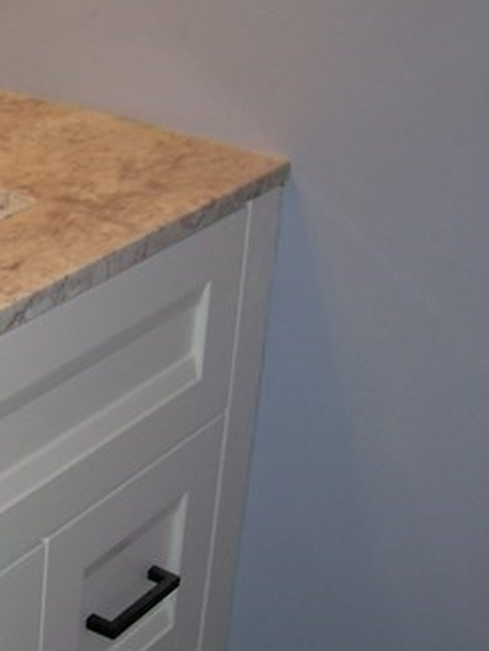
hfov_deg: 17.6
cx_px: -48
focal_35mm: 81
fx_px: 1524
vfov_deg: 24.0
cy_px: 408
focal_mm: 5.6
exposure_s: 1/60
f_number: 2.7
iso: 80
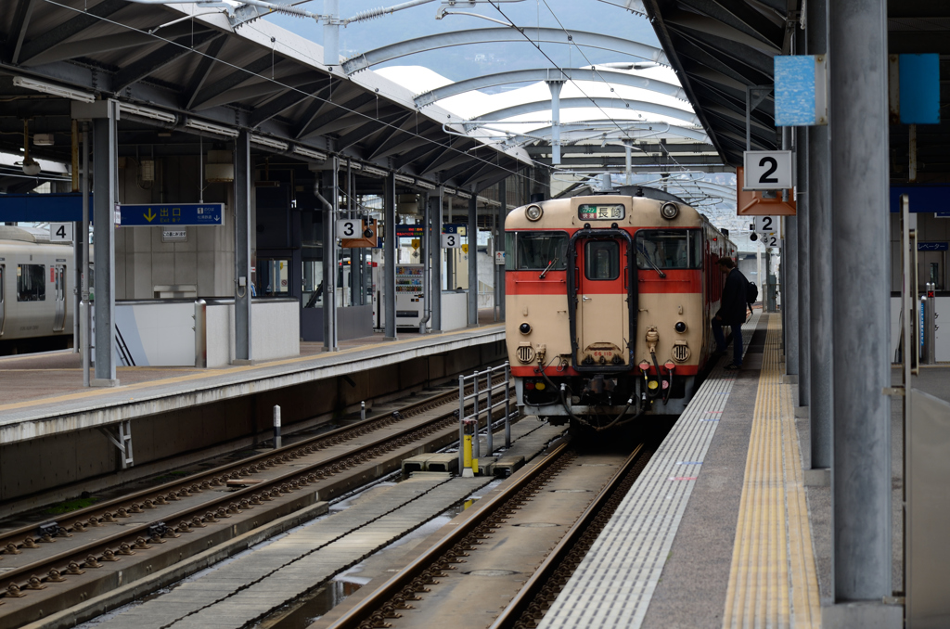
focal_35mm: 105
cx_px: 475
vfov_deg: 13.0
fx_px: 2765
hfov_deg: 19.5
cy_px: 314
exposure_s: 1/60
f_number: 5.6
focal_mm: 70
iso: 100
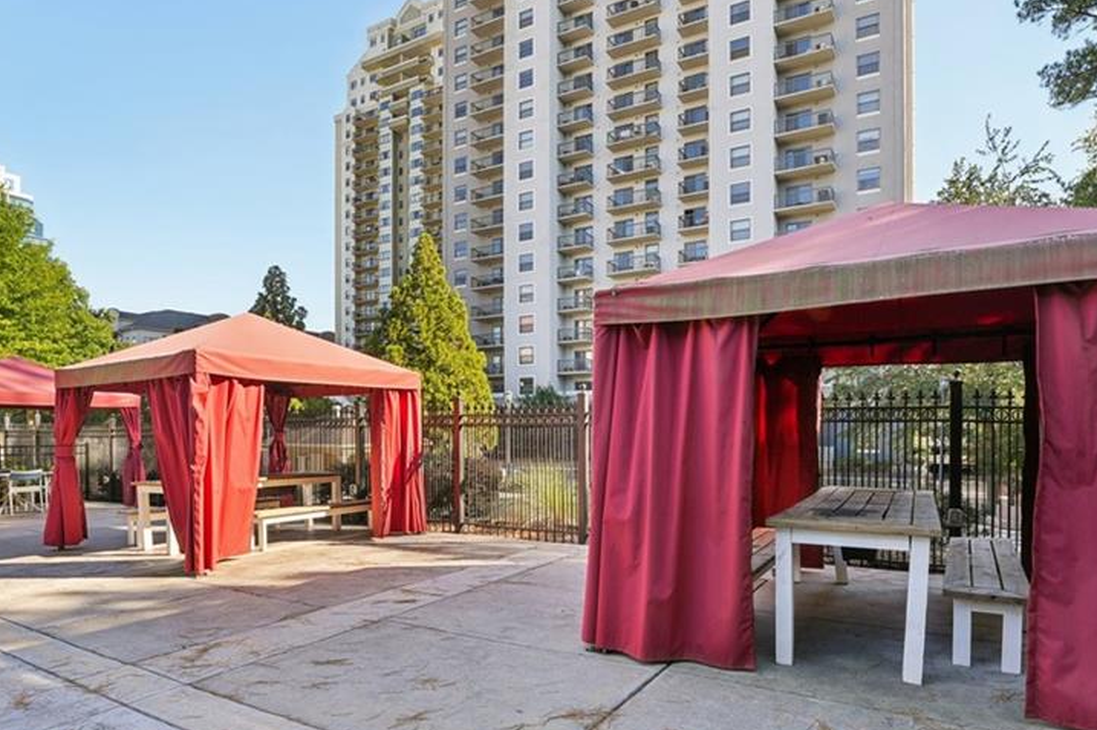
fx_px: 609
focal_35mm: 20
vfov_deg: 60.9
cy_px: 464
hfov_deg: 84.0
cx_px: 574
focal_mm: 14
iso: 100
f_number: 8
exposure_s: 1/60
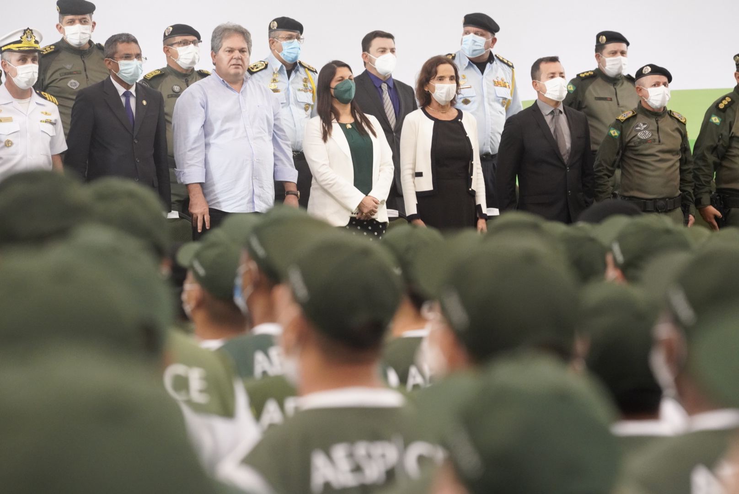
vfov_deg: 6.9
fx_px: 4108
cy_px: 247
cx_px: 370
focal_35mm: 200
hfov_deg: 10.3
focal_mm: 200
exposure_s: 1/125
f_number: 6.3
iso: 8000
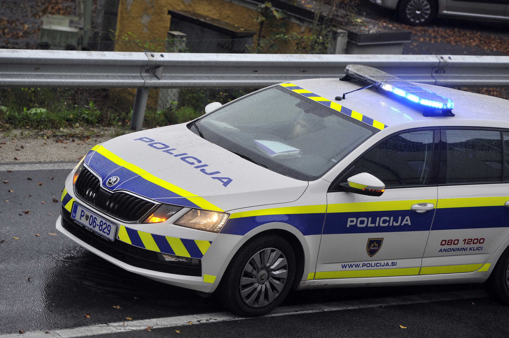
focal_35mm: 170
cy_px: 169
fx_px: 2402
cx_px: 254
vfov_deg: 8.1
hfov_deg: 12.1
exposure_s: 1/160
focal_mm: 170
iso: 500
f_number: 5
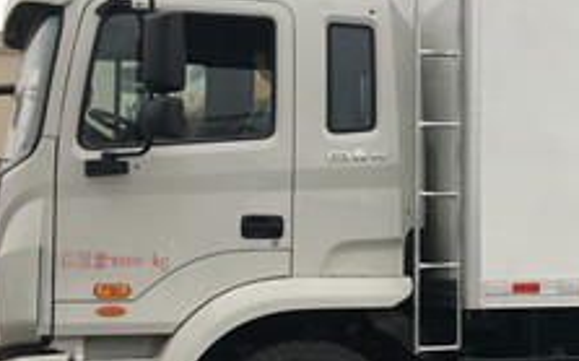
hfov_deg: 19.9
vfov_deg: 13.3
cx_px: 701
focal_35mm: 98
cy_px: 200
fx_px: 1545
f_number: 2.2
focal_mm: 4.15
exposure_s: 1/50
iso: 25
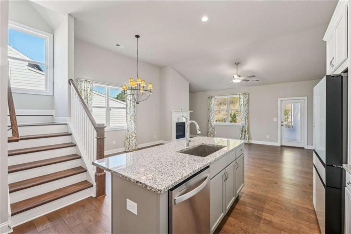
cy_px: 117
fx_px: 148
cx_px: 176
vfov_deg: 76.5
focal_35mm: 15
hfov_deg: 99.7
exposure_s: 1/6
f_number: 8
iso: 100
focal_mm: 15.2
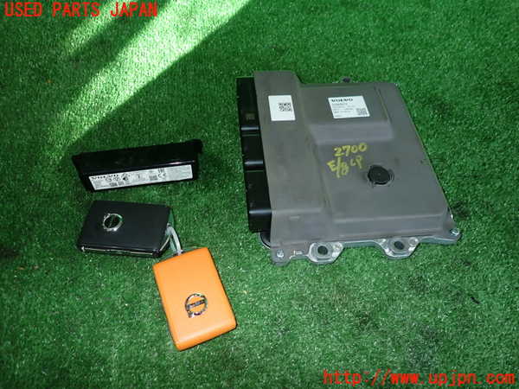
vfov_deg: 54.9
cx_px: 260
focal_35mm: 25
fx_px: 375
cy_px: 194
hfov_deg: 69.4
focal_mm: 4.5
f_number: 5.6
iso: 100
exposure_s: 1/30
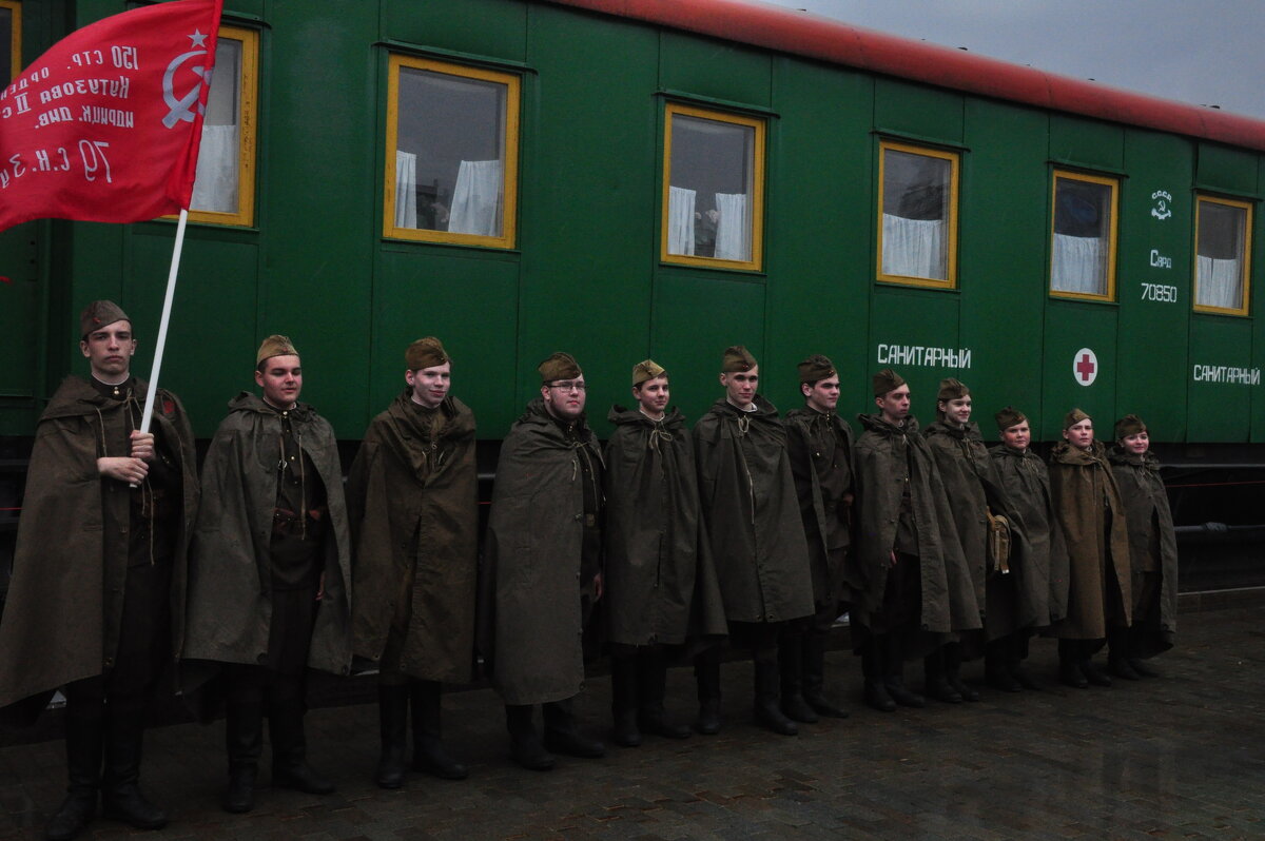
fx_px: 1369
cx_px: 632
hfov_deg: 49.6
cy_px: 420
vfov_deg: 34.2
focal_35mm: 39
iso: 1600
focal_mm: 26
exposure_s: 1/400
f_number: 20
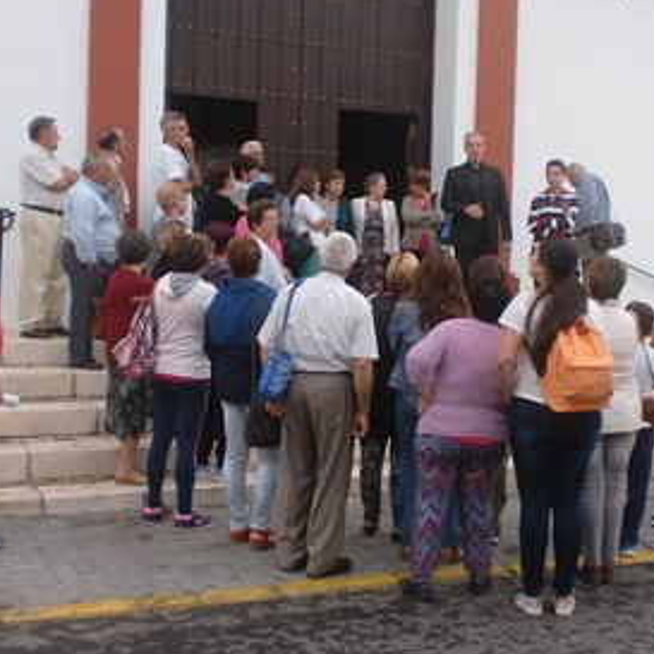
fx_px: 1090
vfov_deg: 33.3
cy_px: 280
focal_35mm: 51
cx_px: 386
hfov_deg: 33.3
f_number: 3.1
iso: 64
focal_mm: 6.3
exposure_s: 1/200
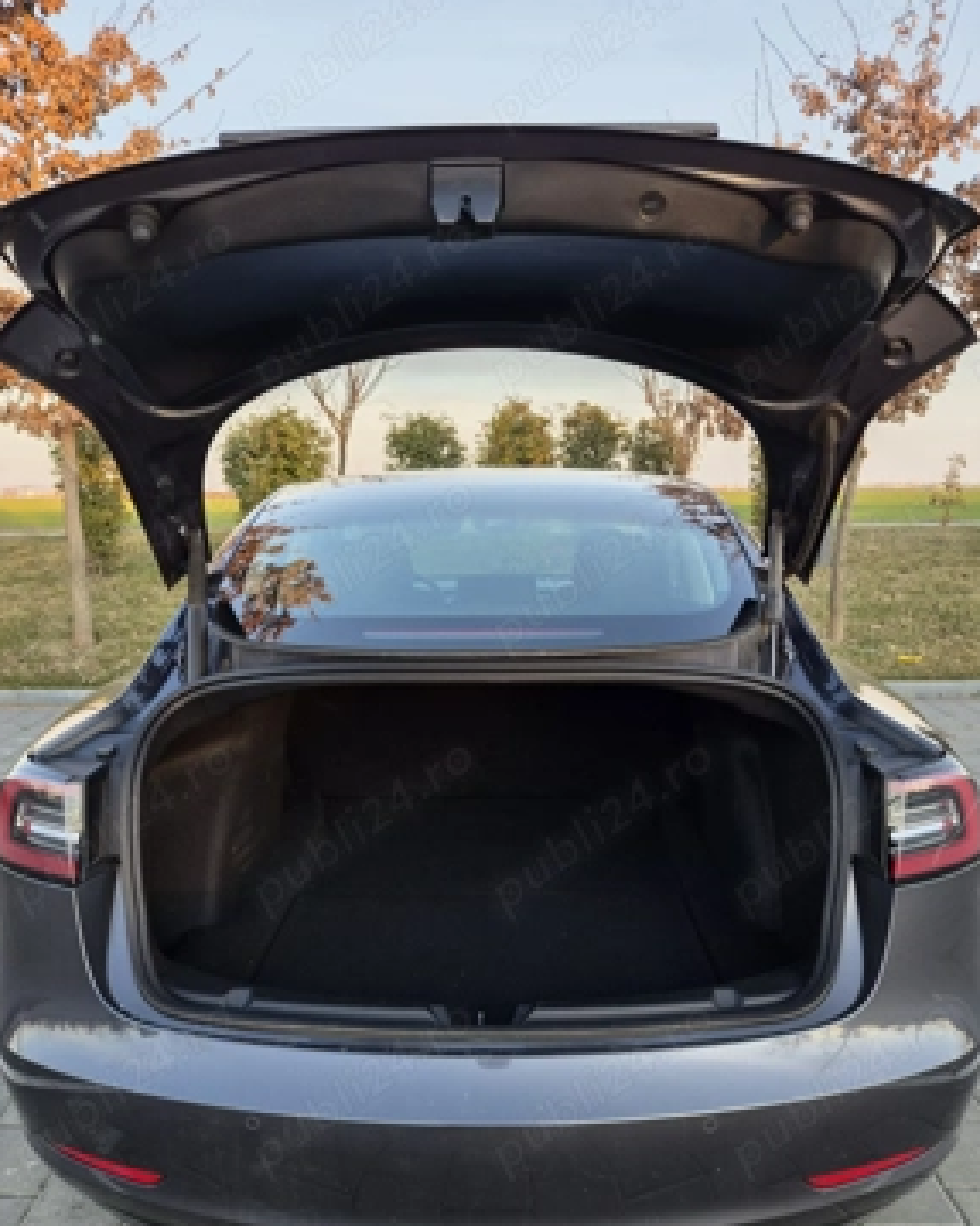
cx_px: 481
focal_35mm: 25
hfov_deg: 56.8
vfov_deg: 68.1
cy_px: 622
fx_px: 907
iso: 32
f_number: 1.8
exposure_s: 1/180
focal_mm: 5.4
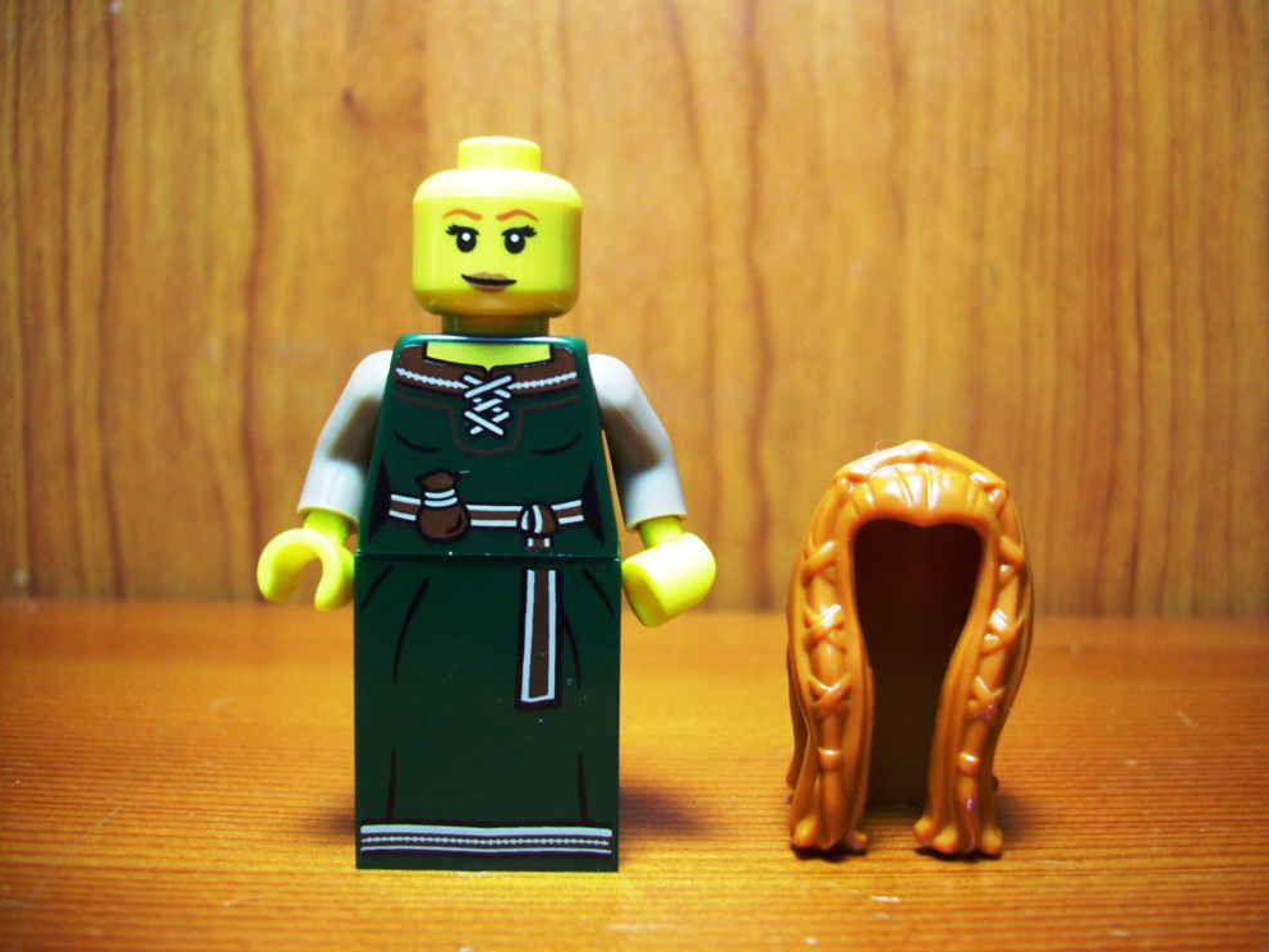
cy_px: 480
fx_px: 1210
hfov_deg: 55.3
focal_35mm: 33
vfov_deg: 43.0
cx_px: 636
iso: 160
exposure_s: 1/25
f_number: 2.9
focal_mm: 5.7
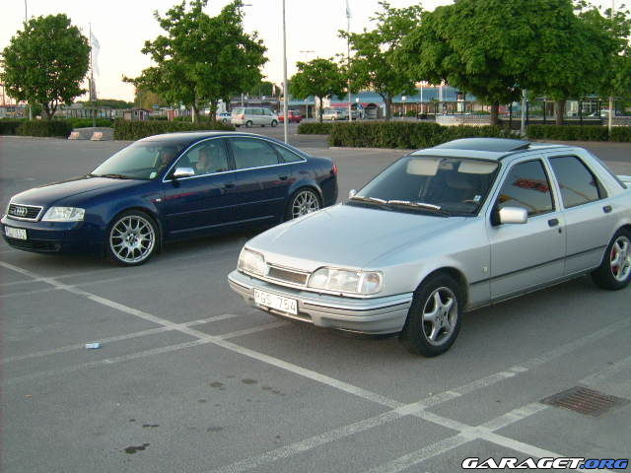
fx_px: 820
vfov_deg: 32.2
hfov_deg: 42.1
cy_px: 236
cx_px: 316
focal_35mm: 45
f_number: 3.1
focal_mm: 7.53
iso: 100
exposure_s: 1/60
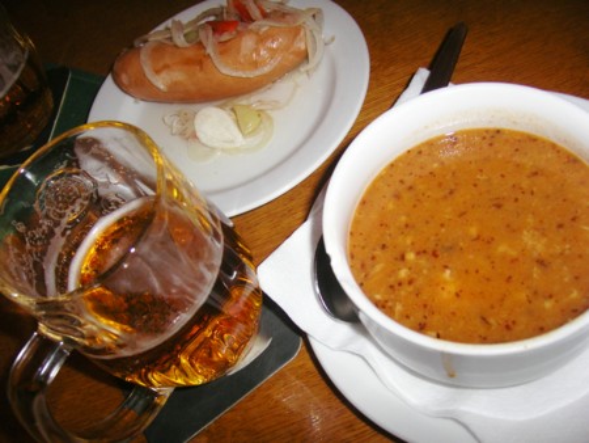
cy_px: 222
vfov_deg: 39.7
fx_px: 613
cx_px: 294
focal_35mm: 36
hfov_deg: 51.3
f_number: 2.8
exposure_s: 1/60
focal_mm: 60
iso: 100
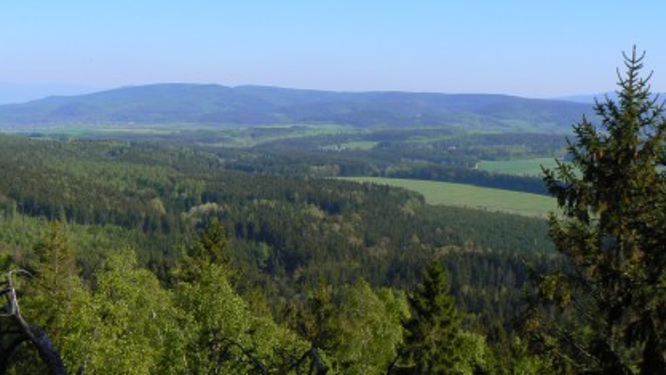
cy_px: 234
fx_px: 830
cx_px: 287
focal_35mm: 47
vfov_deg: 25.4
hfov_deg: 43.6
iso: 80
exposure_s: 1/320
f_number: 5.6
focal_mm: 6
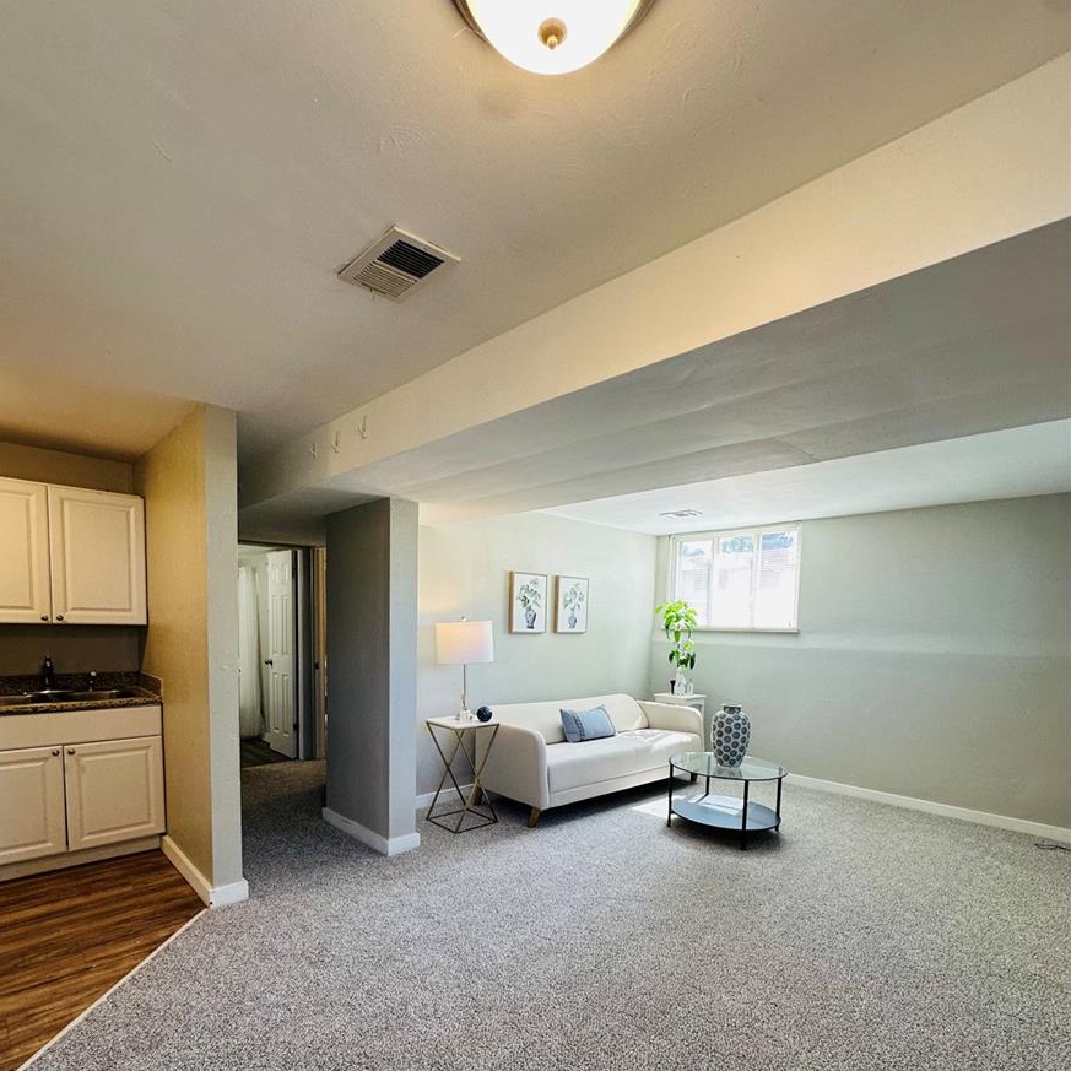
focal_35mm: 17
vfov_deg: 82.4
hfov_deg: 83.9
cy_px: 669
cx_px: 520
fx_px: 595
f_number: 2.2
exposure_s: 1/120
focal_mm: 2.22
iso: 80
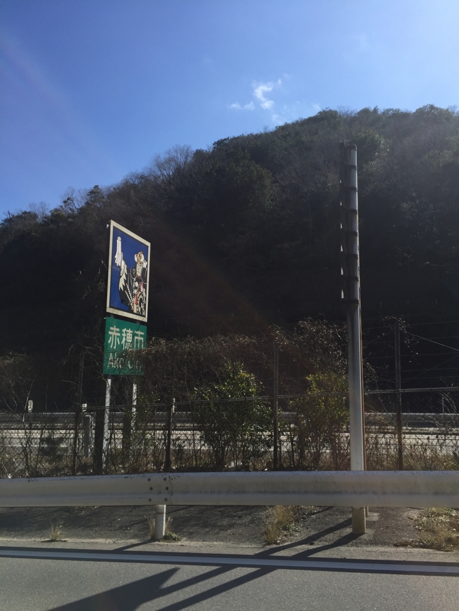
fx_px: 513
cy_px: 306
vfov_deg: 61.7
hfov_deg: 48.2
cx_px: 230
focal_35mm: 29
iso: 32
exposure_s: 1/2198
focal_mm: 4.15
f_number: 2.2
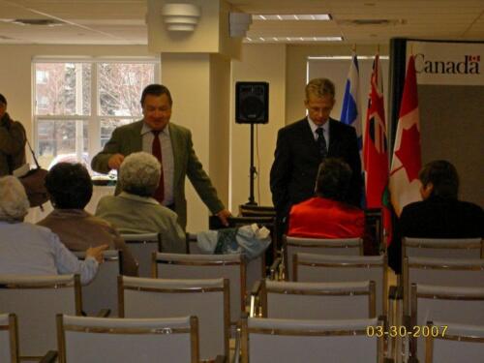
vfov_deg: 14.5
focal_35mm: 102
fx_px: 1426
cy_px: 182
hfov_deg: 19.3
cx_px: 242
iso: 200
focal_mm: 16.8
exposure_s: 1/100
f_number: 4.9
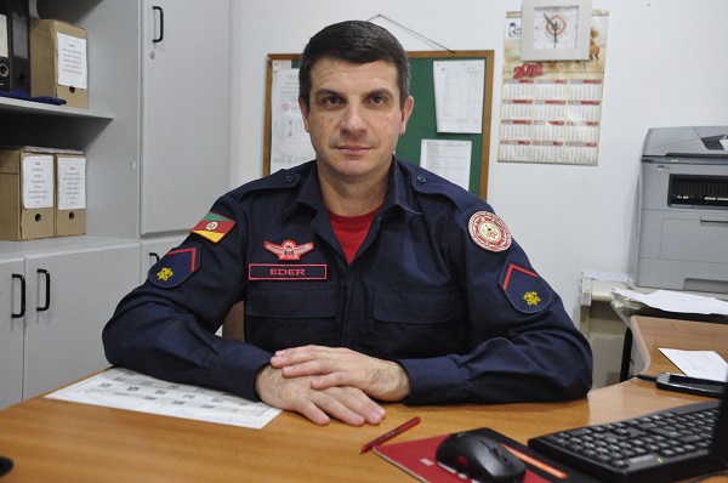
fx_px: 727
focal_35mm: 36
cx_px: 364
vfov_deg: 36.8
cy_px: 242
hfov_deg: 53.2
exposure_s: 1/50
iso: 3200
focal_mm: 24
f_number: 3.8
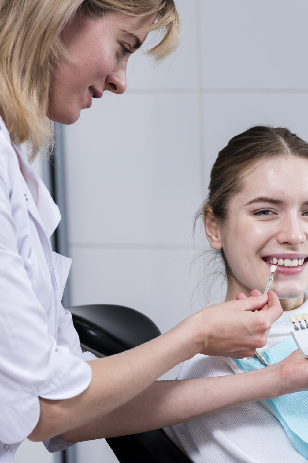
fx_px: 2219
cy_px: 232
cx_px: 380
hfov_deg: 7.9
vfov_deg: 11.9
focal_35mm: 173
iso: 200
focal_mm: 102
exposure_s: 1/160
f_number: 4
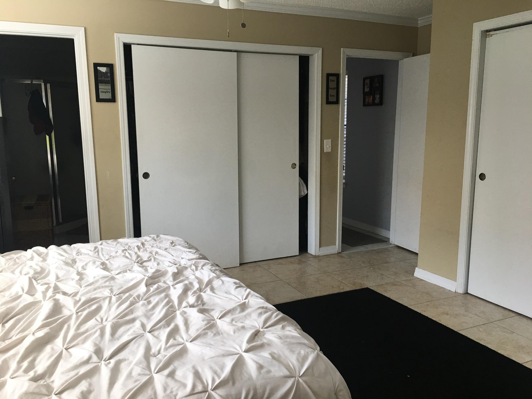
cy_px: 200
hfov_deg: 61.7
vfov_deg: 48.2
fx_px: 446
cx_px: 266
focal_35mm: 29
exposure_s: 1/30
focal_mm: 4.15
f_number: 2.2
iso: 32
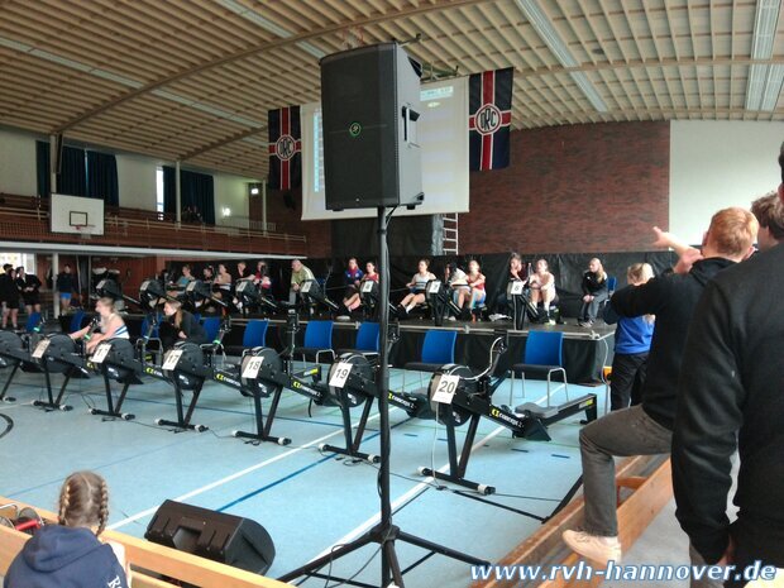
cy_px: 294
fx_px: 589
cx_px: 392
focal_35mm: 26
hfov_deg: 67.3
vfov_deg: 53.1
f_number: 2
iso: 569
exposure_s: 1/24
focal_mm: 3
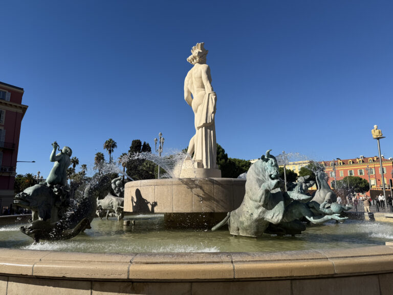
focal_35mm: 24
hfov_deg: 71.6
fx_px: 272
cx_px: 196
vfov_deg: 56.8
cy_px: 148
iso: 80
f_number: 1.78
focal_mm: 6.76
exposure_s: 1/5714
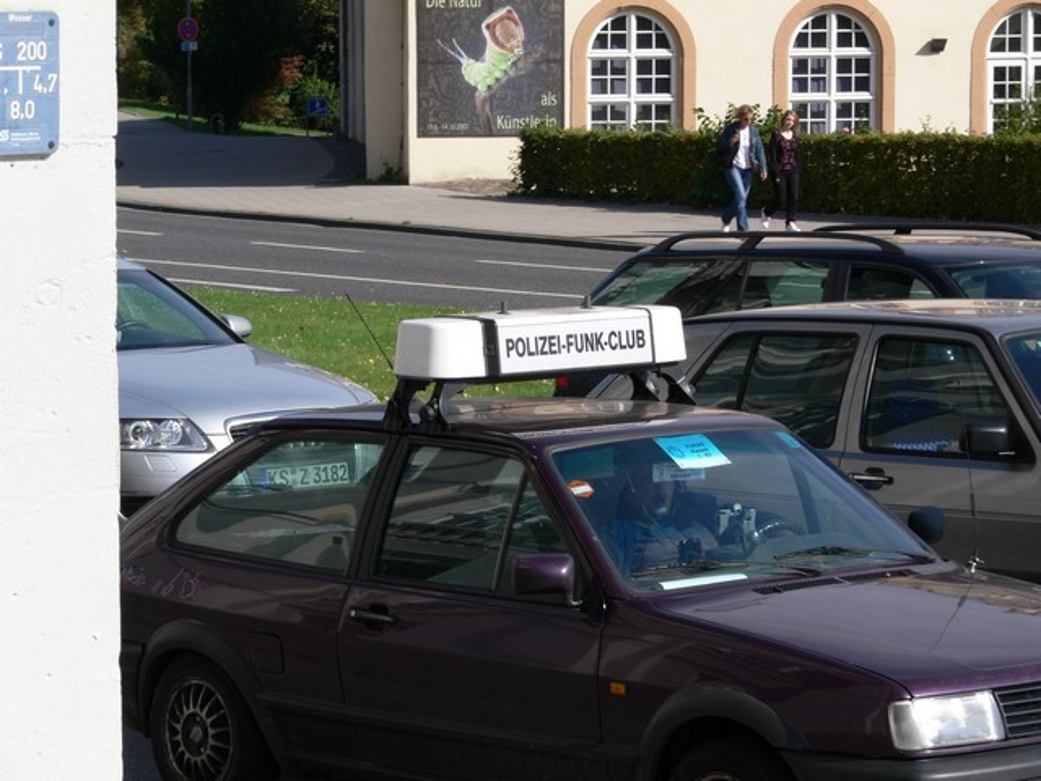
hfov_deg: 15.2
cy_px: 390
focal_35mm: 130
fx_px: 3909
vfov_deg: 11.4
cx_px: 520
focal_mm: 27.4
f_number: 5.6
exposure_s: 1/320
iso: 80
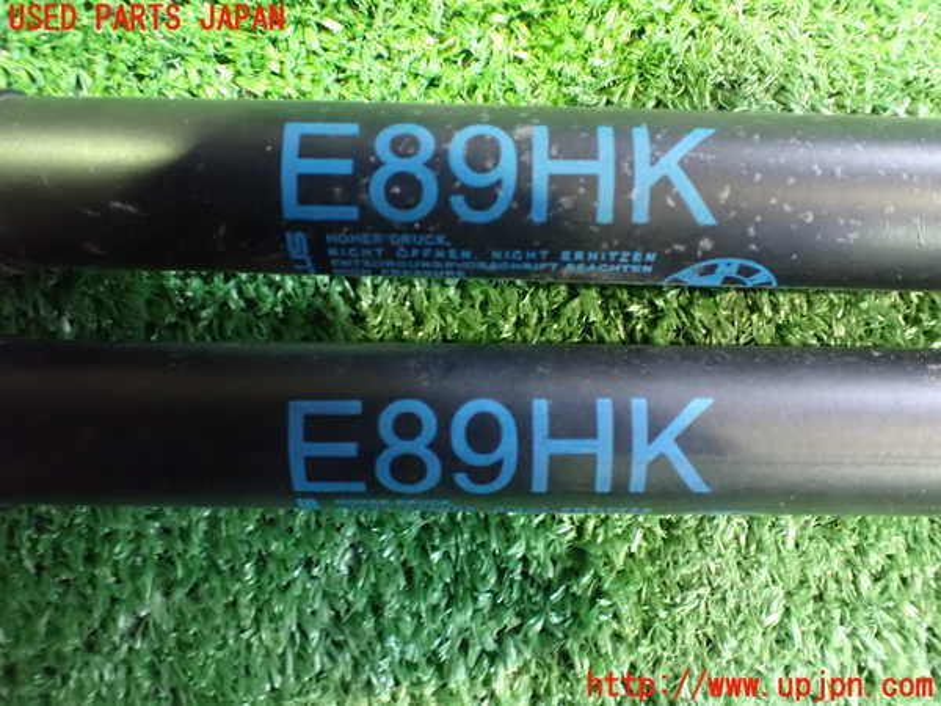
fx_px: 816
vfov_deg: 46.8
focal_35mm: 30
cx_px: 470
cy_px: 353
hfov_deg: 60.0
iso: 1600
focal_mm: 5.4
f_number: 2.3
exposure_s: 1/20
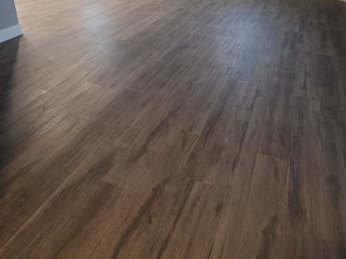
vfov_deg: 47.8
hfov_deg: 65.3
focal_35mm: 27
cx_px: 178
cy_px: 43
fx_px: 270
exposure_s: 1/60
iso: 640
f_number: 1.9
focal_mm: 2.2
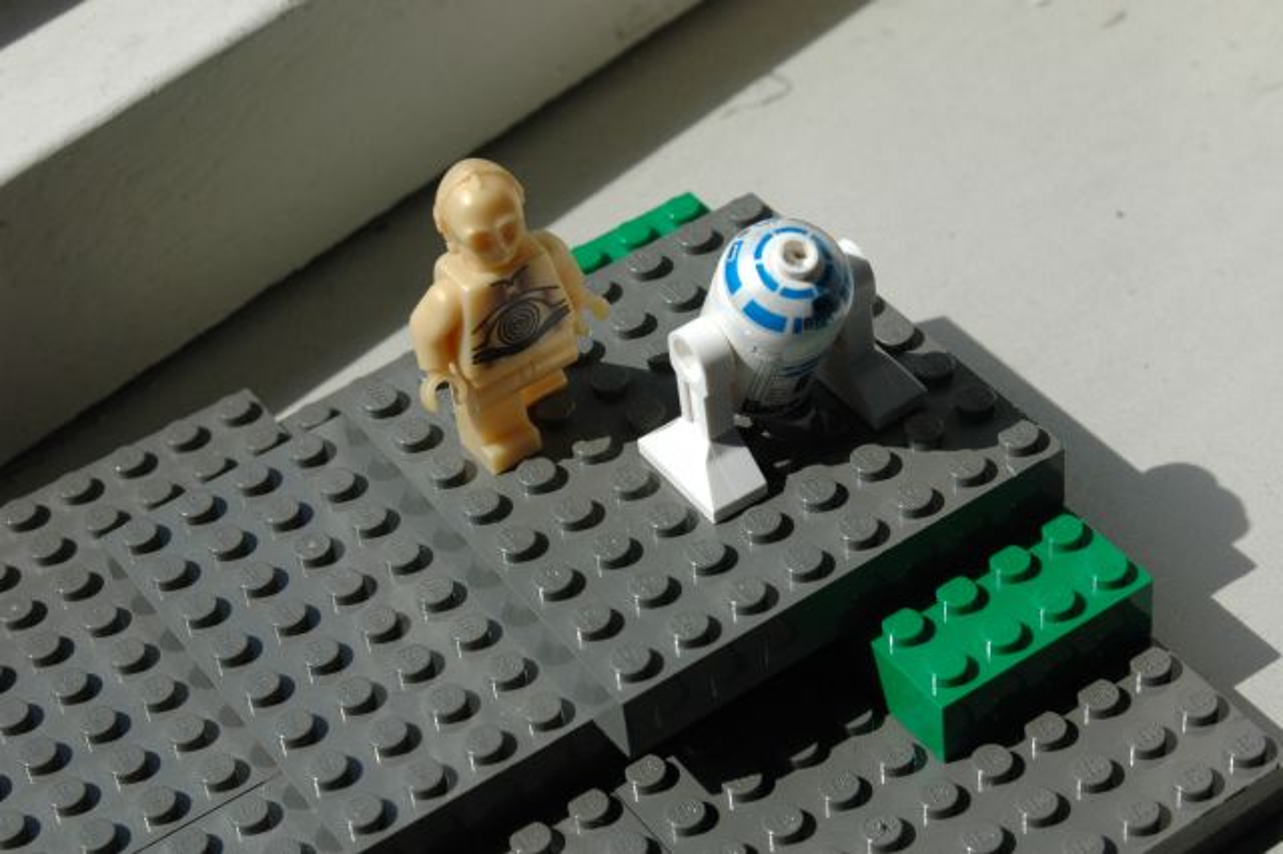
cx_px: 642
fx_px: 2992
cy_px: 427
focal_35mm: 84
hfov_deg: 24.2
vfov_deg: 16.2
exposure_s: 1/500
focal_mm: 56
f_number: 11
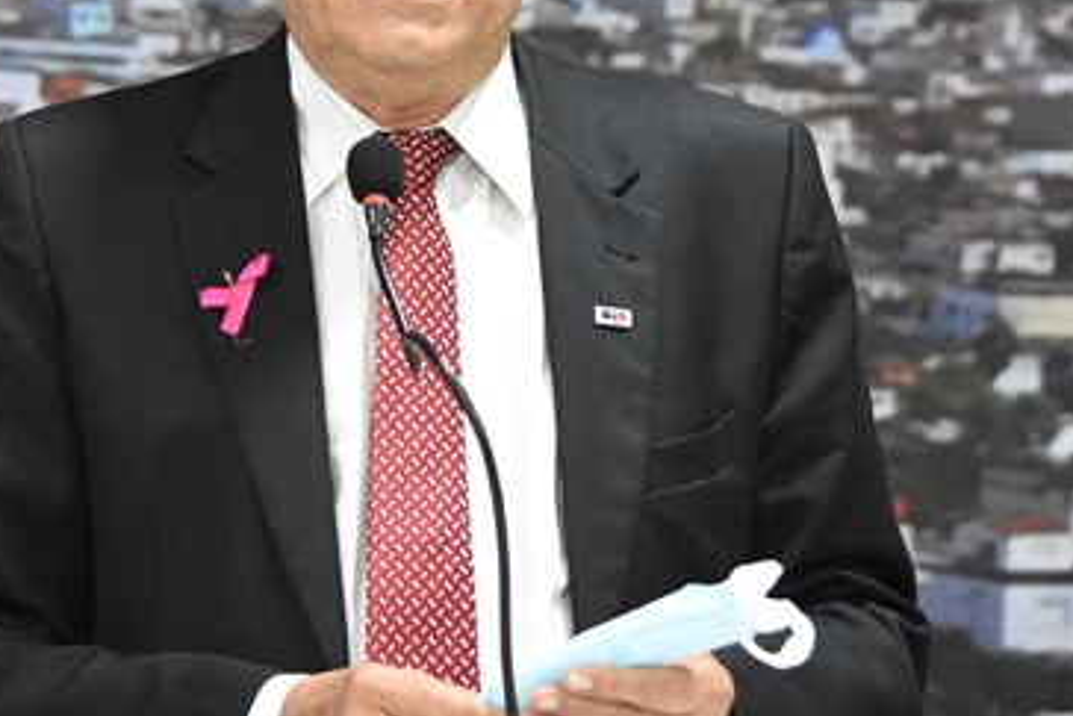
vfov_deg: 6.5
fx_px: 6291
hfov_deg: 9.7
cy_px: 215
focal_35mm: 211
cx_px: 475
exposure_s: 1/50
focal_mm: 80
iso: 3200
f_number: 4.5
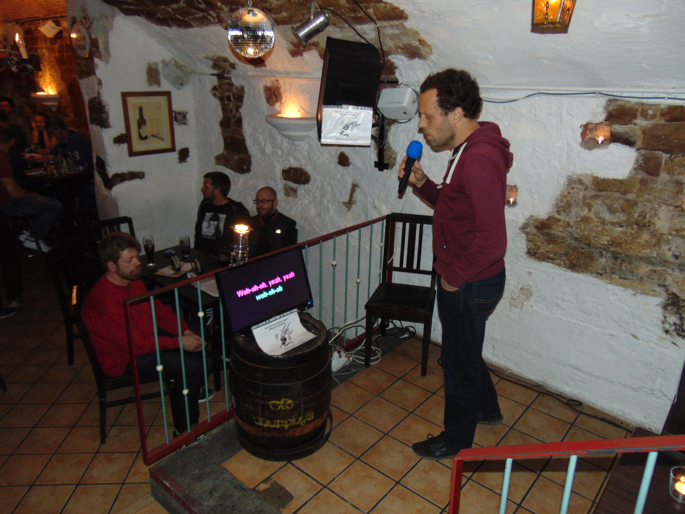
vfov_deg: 54.9
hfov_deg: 69.4
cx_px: 342
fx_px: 495
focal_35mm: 25
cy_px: 257
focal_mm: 4.5
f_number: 3
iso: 200
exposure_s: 1/8
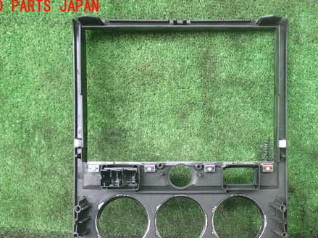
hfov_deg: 45.6
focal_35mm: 41
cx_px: 185
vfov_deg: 34.8
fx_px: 377
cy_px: 161
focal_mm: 5.4
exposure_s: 1/60
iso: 125
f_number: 2.3
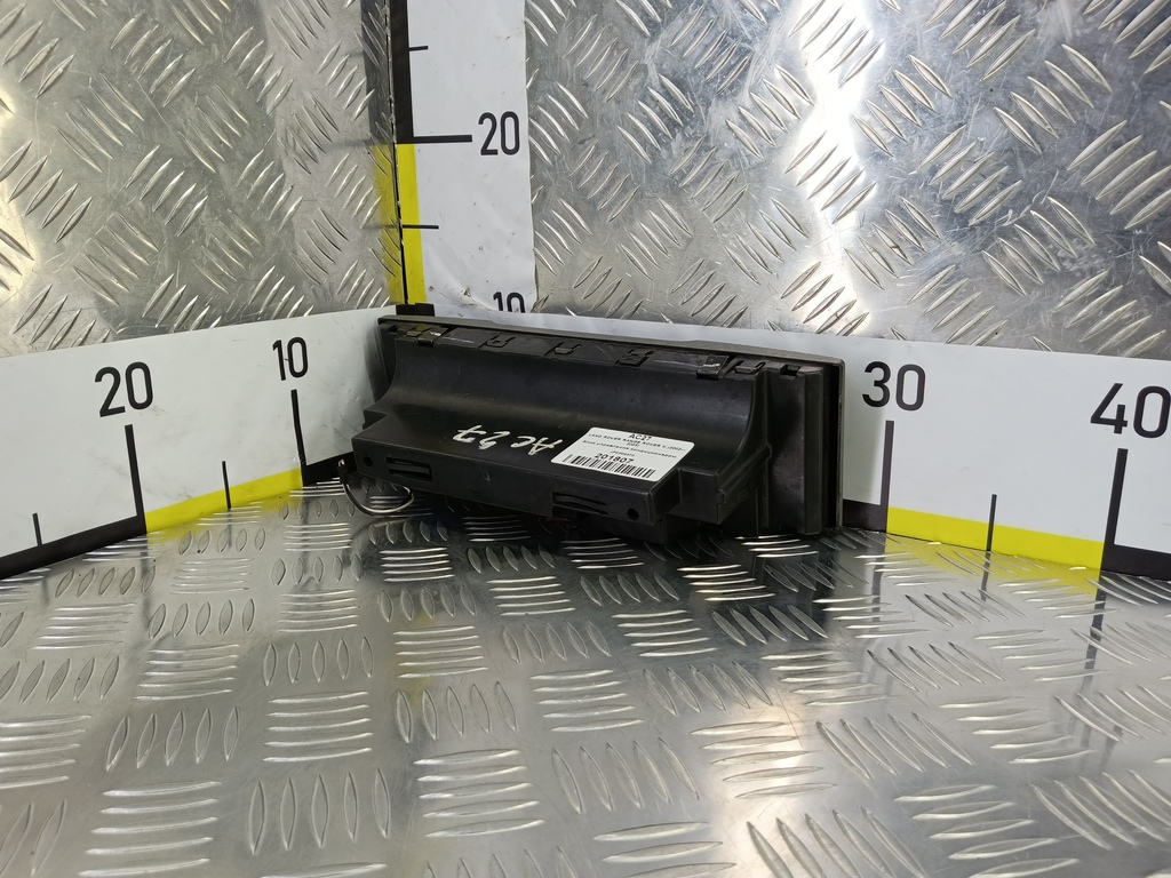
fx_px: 778
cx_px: 586
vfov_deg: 58.9
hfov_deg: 73.9
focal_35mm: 23
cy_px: 439
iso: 130
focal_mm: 4.11
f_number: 1.6
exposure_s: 1/50
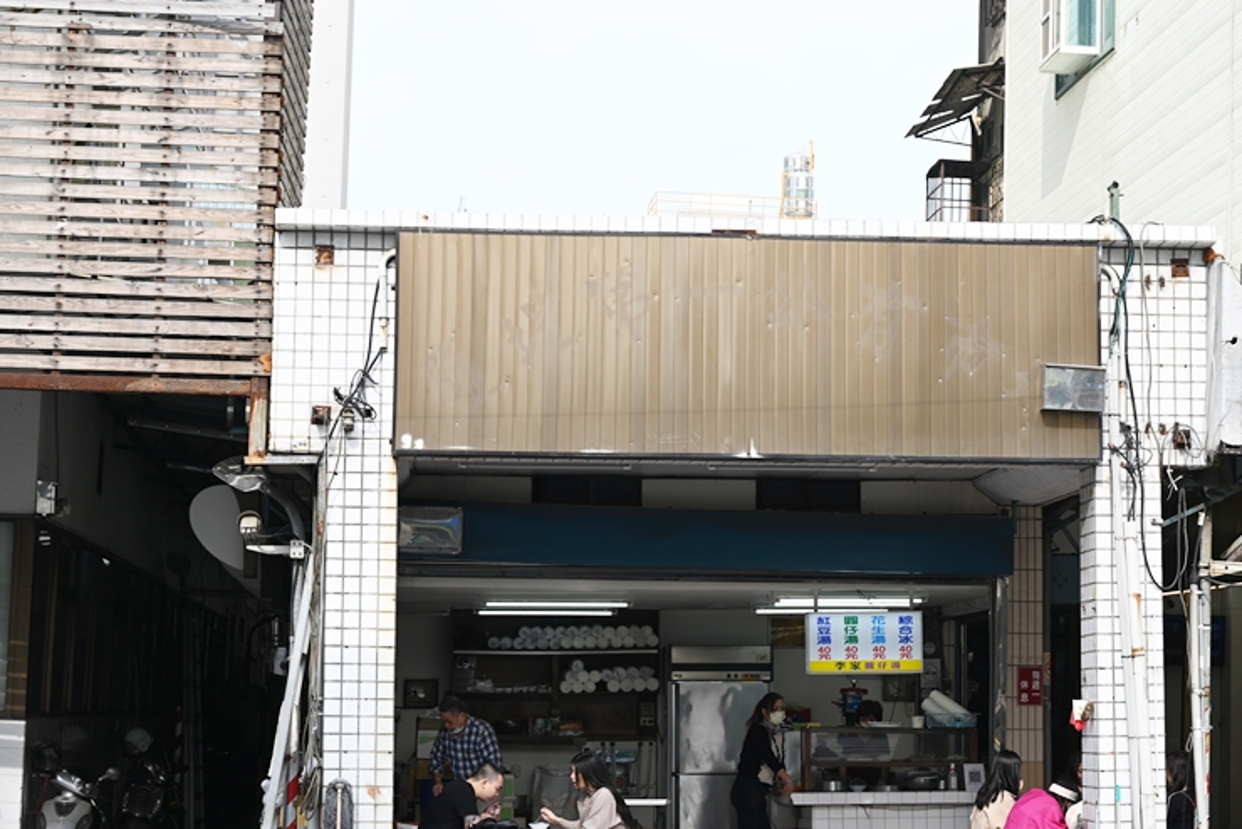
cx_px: 801
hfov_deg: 26.2
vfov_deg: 17.7
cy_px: 410
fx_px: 2657
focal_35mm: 77
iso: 100
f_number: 6.3
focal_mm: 57
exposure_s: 1/160
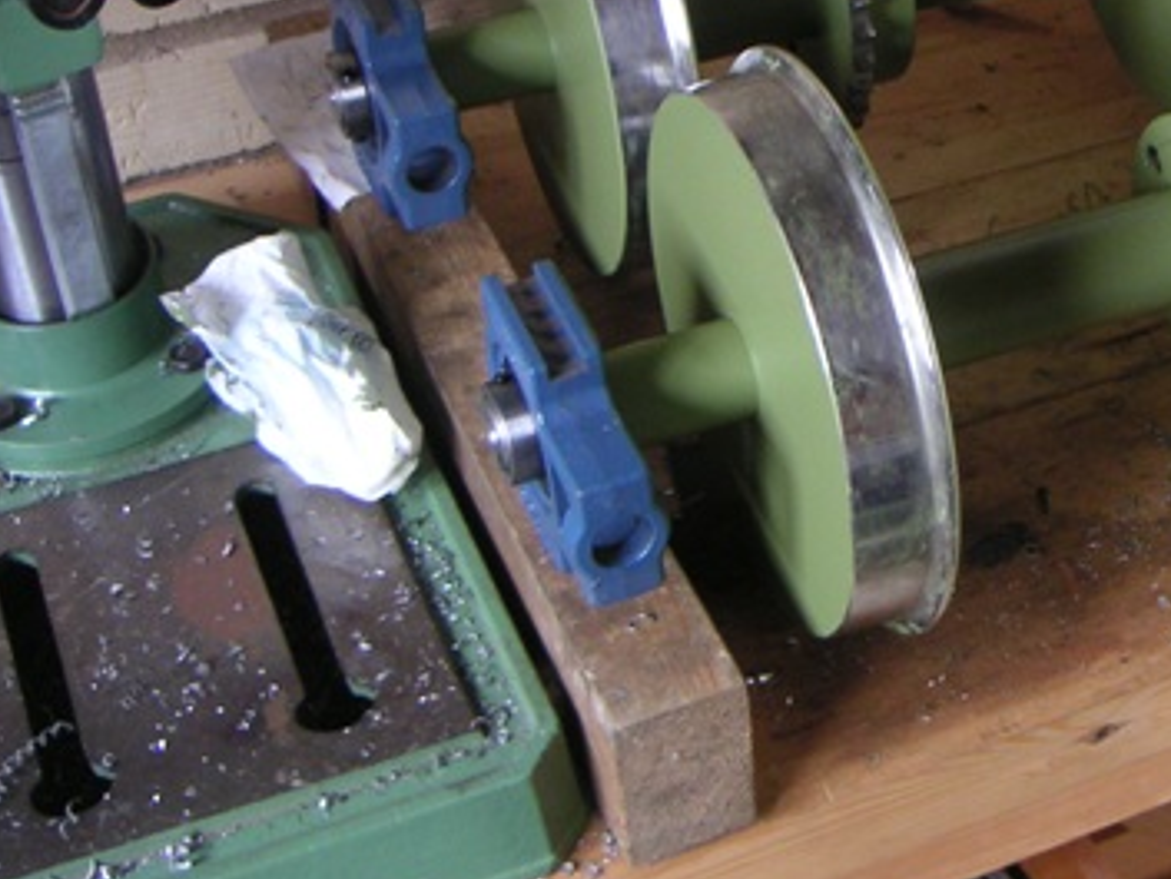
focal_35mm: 67
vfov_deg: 21.7
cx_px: 999
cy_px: 169
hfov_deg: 28.1
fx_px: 2267
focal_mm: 5.7
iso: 100
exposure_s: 1/10
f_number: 2.8
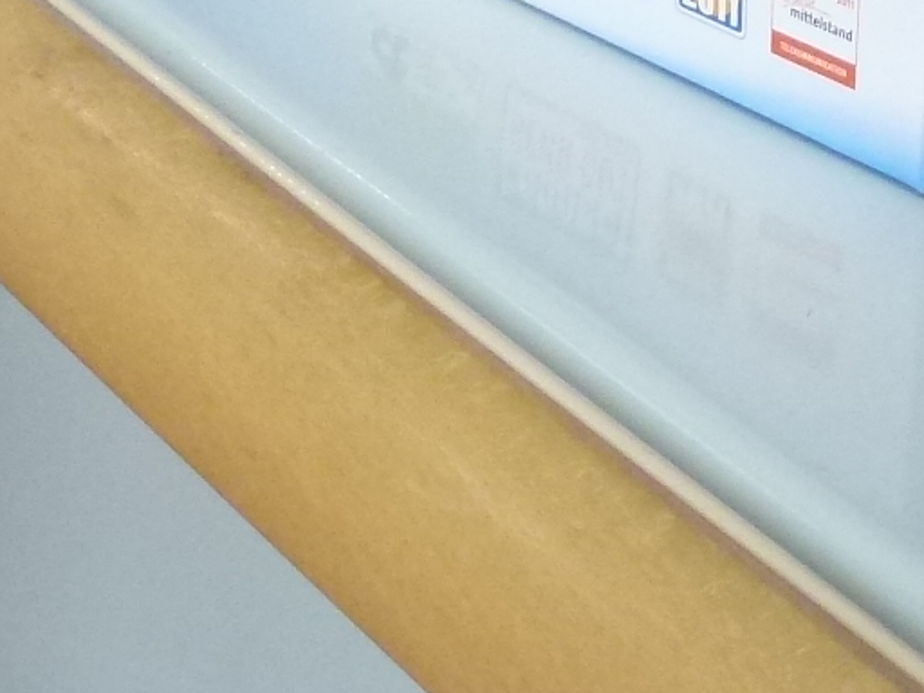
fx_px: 3523
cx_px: 1245
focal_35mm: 132
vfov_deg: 10.5
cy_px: -614
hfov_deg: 14.3
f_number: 3.6
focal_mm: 5.9
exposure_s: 1/60
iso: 320
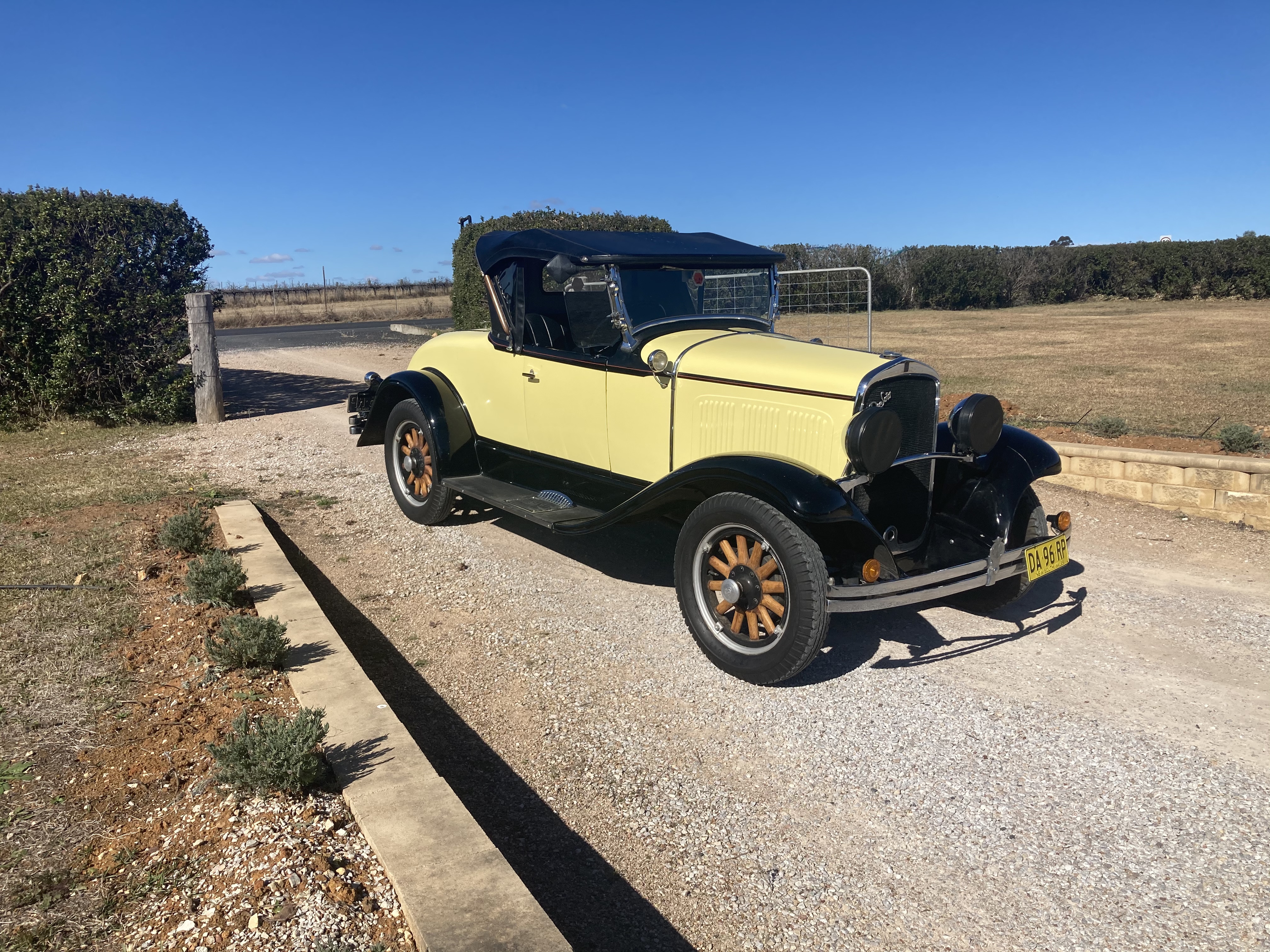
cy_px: 476
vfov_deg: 49.7
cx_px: 635
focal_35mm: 28
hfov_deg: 63.4
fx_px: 1027
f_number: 1.8
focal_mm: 3.99
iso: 25
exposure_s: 1/3436
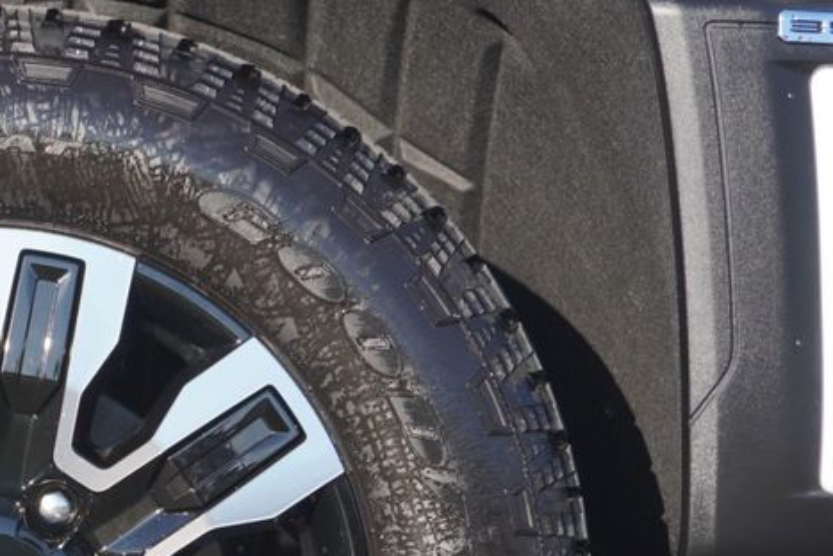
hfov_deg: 16.0
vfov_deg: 10.9
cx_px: -21
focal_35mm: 125
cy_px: 595
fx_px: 2894
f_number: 5.6
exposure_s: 1/200
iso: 100
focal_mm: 38
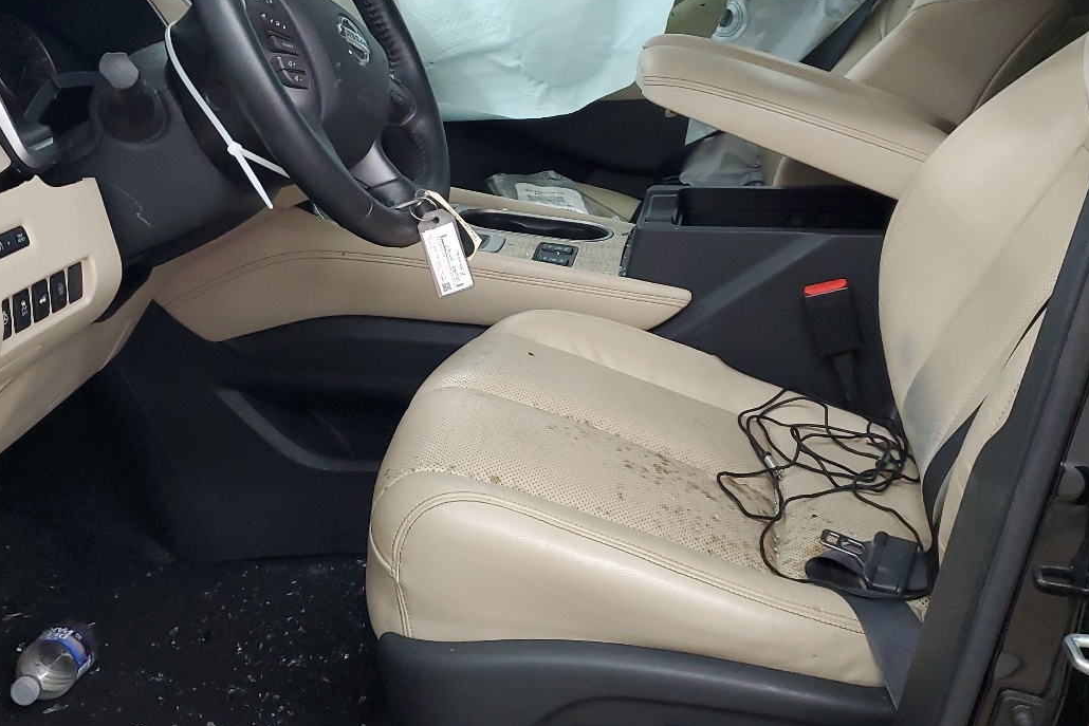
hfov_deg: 46.4
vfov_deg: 31.9
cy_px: 316
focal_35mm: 42
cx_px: 535
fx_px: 1271
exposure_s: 1/60.2
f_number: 1.5
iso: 187
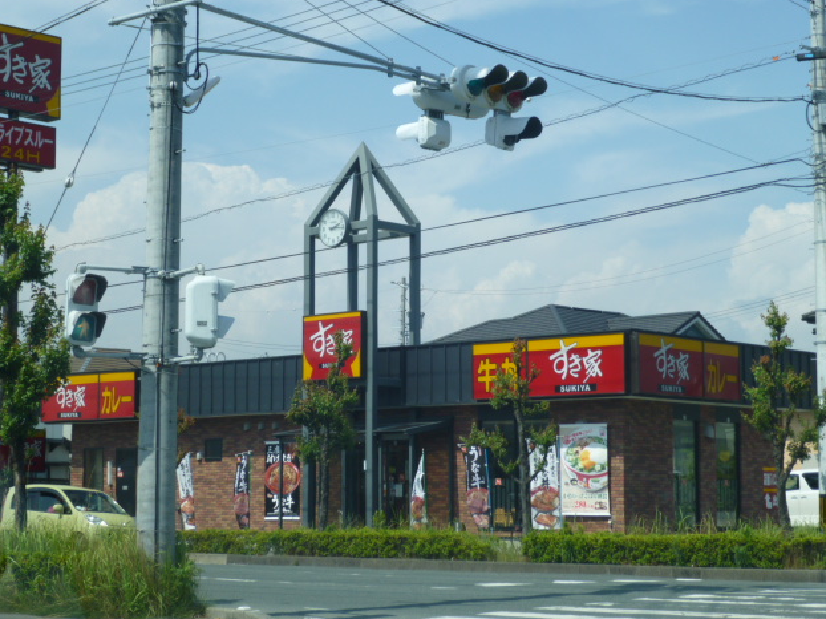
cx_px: 412
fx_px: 1694
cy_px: 310
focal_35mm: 71
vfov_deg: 20.7
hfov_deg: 27.4
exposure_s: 1/640
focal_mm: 12.3
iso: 100
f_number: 4.6
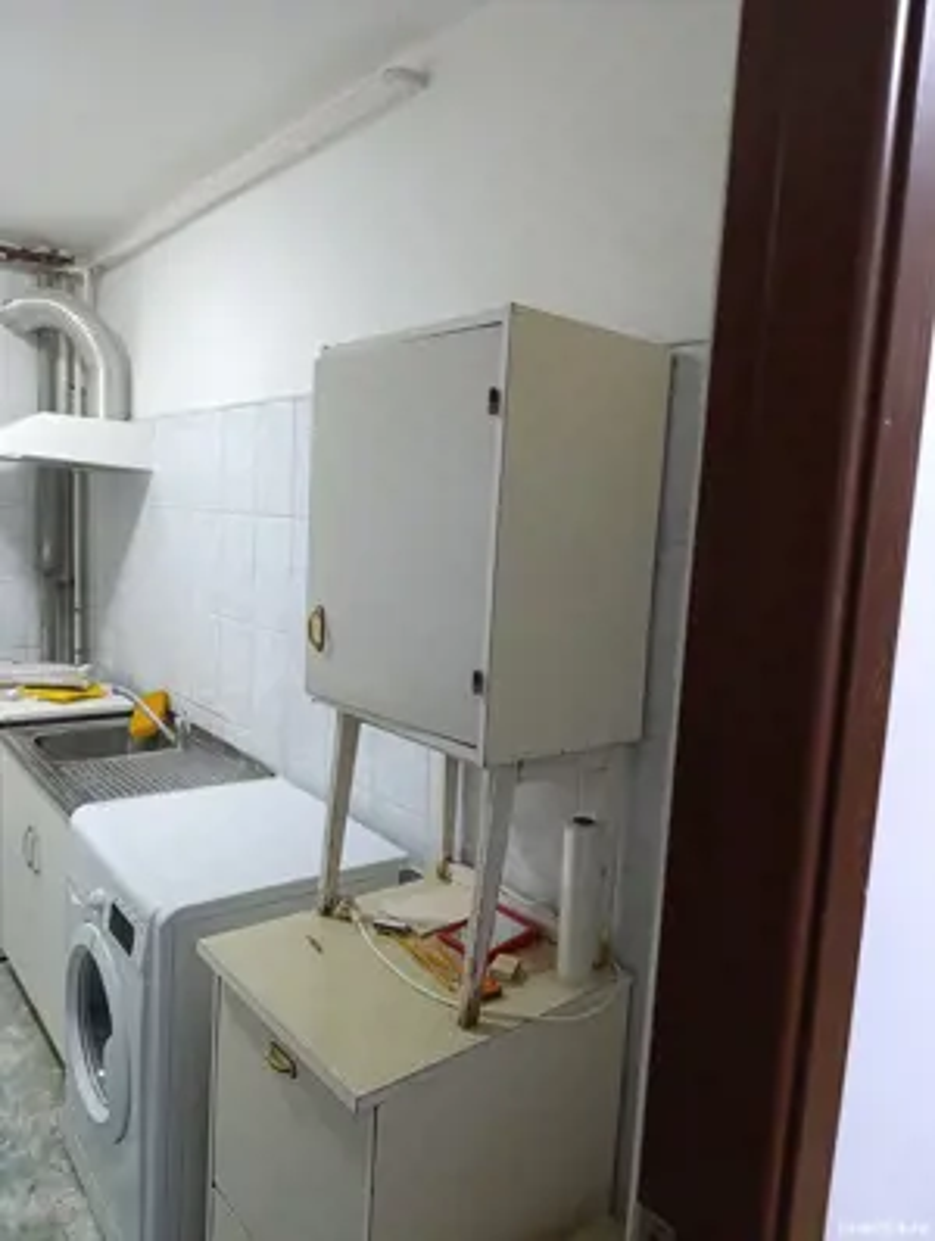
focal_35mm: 23
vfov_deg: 73.8
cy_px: 620
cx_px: 468
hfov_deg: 59.0
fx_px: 826
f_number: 1.6
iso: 1250
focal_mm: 6.14
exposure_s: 1/33.3
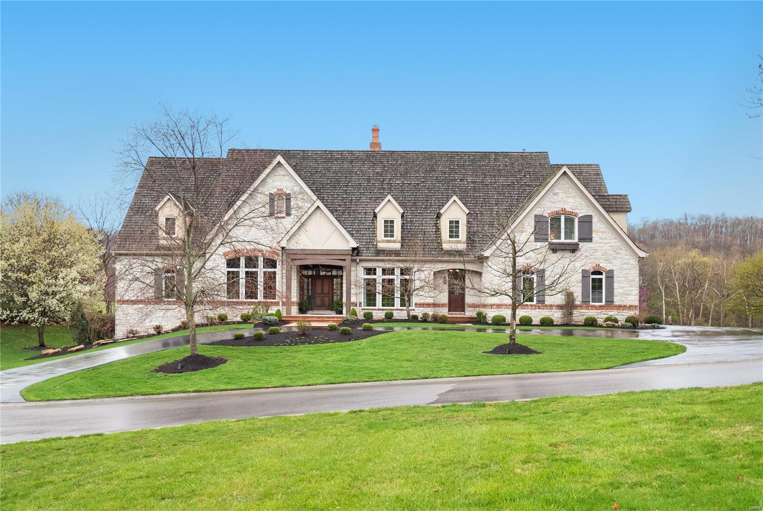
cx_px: 382
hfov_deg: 53.1
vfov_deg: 37.0
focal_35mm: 36
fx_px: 764
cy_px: 256
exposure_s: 1/250
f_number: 4
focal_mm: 18
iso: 400
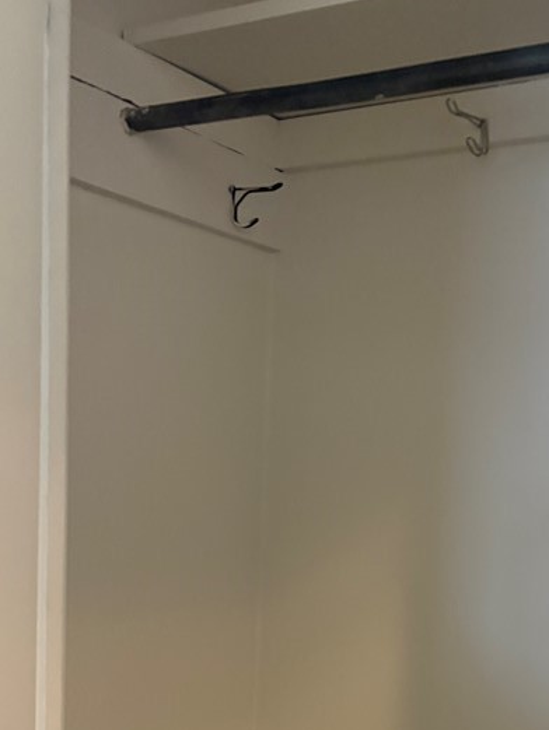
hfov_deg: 27.9
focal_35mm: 51
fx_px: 1078
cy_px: 615
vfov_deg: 35.8
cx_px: 448
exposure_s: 1/60
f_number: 1.6
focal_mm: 5.96
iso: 400
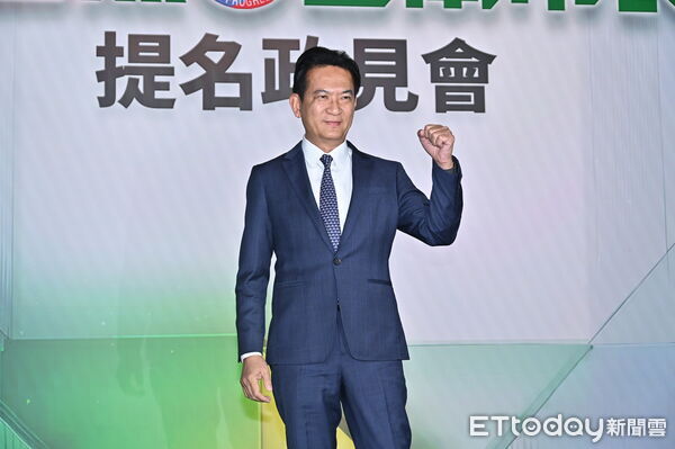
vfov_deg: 20.3
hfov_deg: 30.1
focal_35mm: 67
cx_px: 338
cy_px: 224
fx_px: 1255
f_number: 6
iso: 1000
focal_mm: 67
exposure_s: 1/200
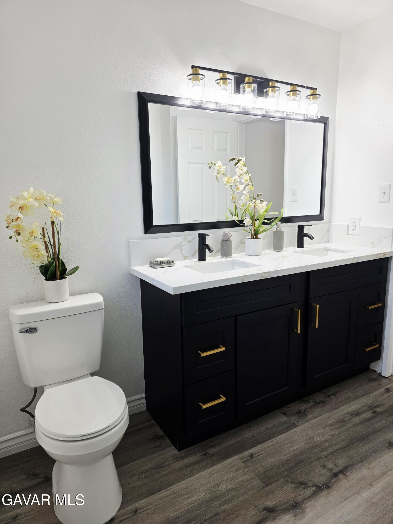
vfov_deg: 73.9
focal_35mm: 23
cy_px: 262
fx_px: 348
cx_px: 196
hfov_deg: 58.9
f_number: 1.7
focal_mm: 6.3
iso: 40
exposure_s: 1/120
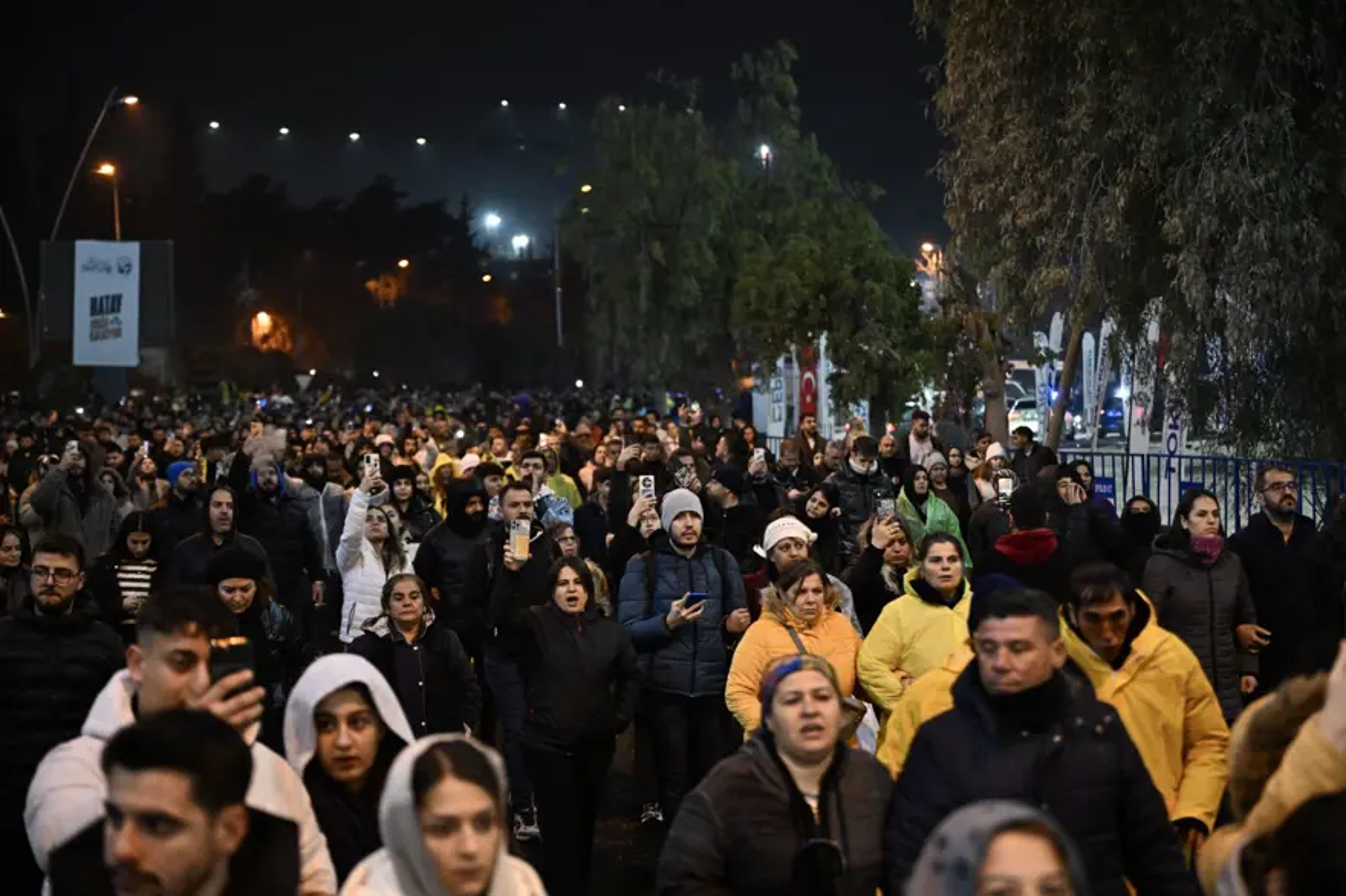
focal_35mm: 64
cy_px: 448
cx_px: 673
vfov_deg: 21.2
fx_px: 2392
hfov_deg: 31.4
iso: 4000
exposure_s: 1/200
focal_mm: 64
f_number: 2.8
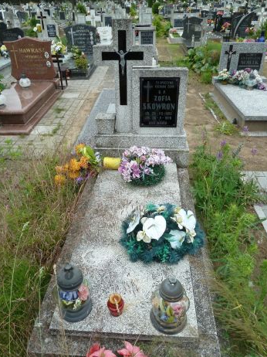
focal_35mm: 26
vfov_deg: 67.3
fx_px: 268
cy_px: 180
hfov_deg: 53.0
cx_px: 130
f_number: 3.5
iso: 200
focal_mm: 4.1
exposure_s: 1/250
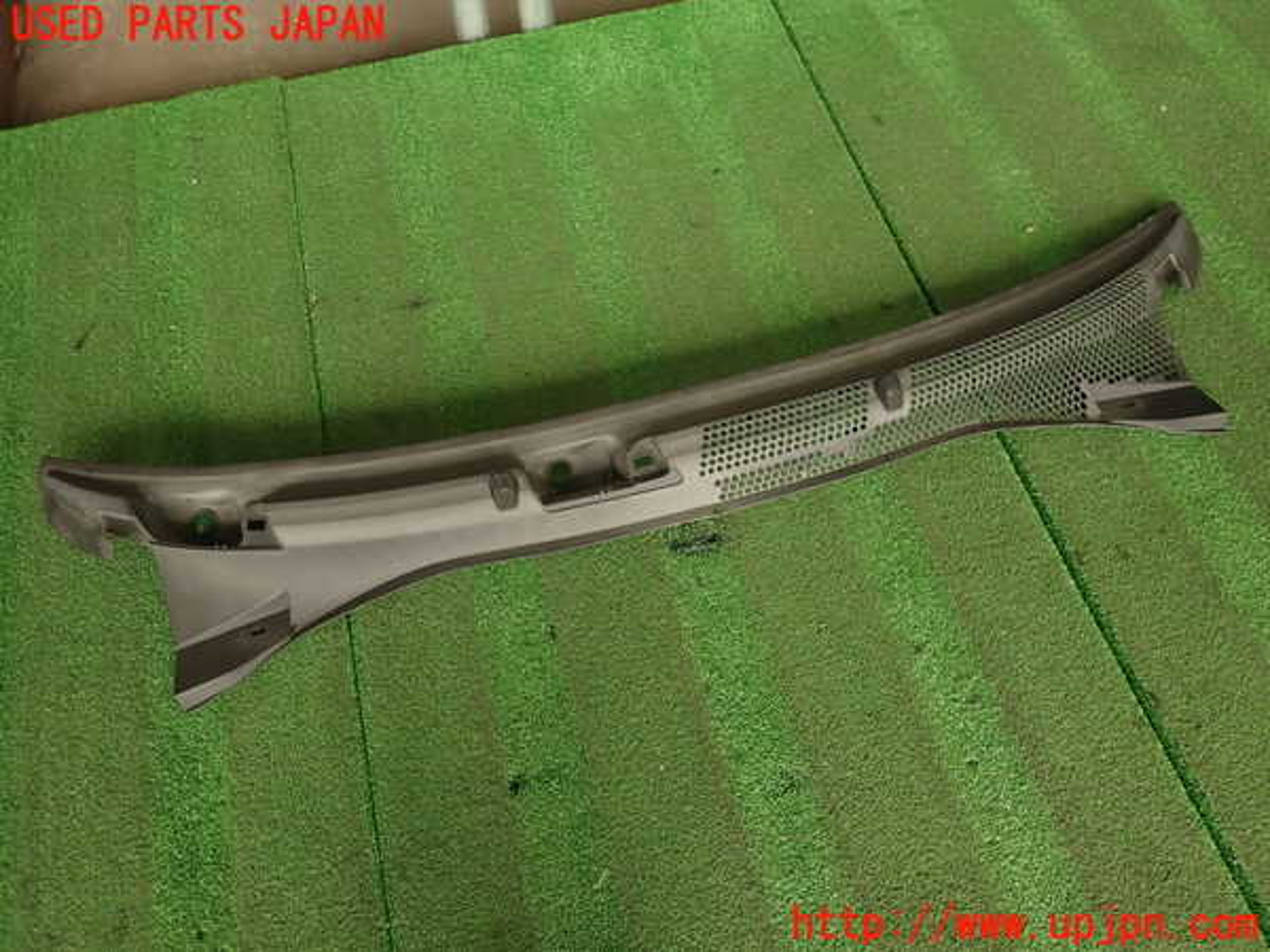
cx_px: 635
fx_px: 917
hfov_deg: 69.4
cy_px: 476
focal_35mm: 25
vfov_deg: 54.9
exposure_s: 1/60
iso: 100
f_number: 2
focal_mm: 4.5
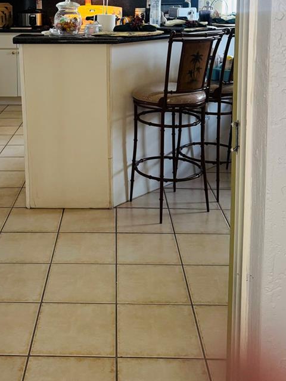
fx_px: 496
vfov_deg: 39.8
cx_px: 101
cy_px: 58
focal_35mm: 45
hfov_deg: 32.0
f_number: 1.78
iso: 320
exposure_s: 1/60
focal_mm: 6.76
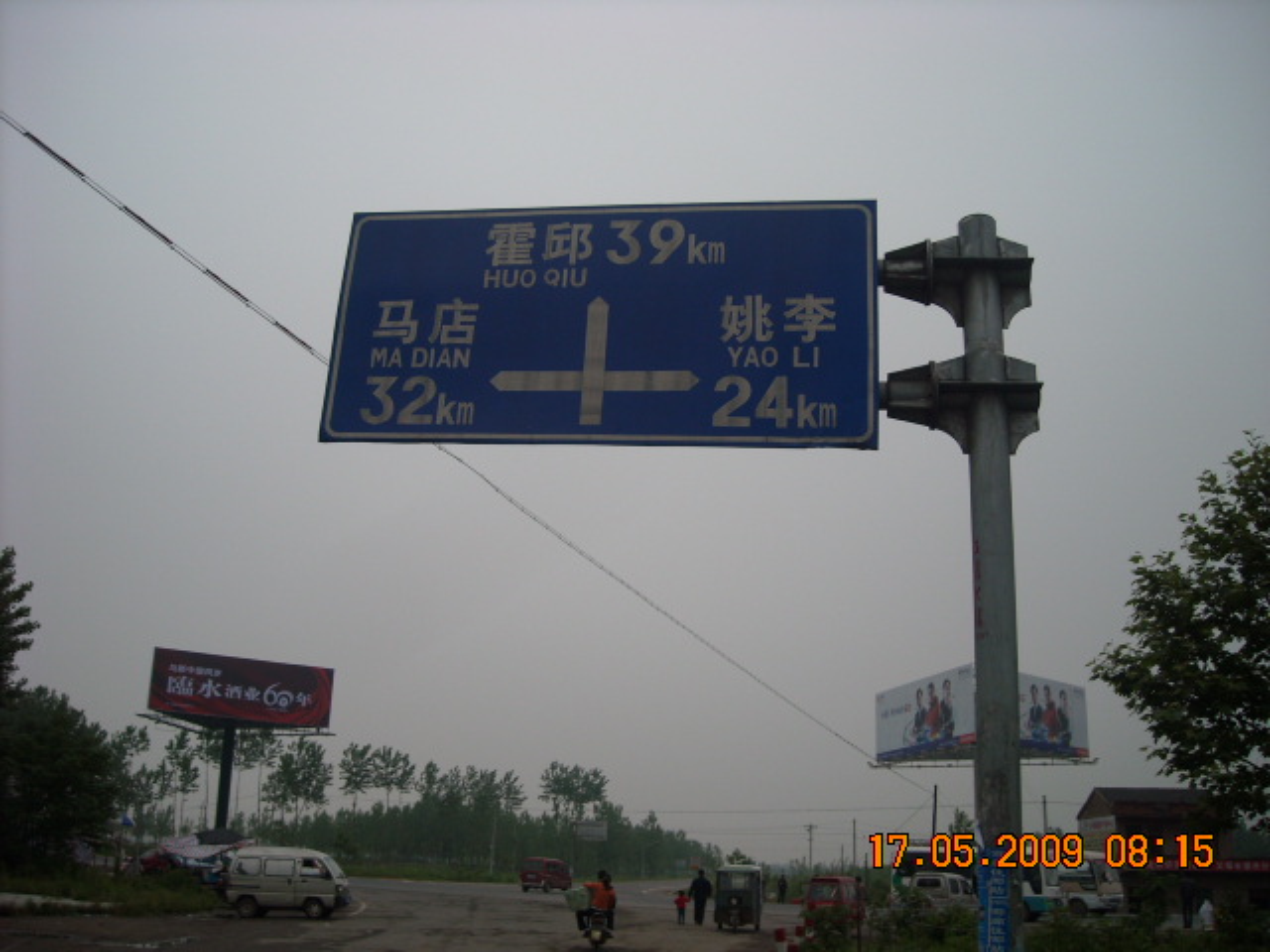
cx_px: 635
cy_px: 476
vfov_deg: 40.7
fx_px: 1284
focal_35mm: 35
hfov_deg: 52.6
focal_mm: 5.7
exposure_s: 1/260
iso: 64
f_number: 5.6
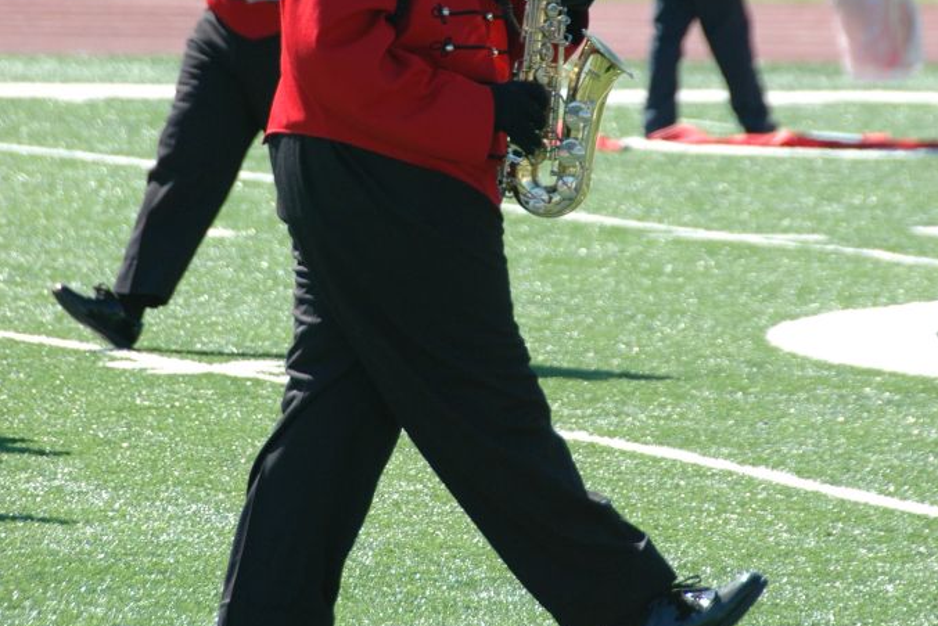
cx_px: 468
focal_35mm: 453
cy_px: 181
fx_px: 11808
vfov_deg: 3.0
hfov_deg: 4.5
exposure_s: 1/400
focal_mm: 200
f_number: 5.6
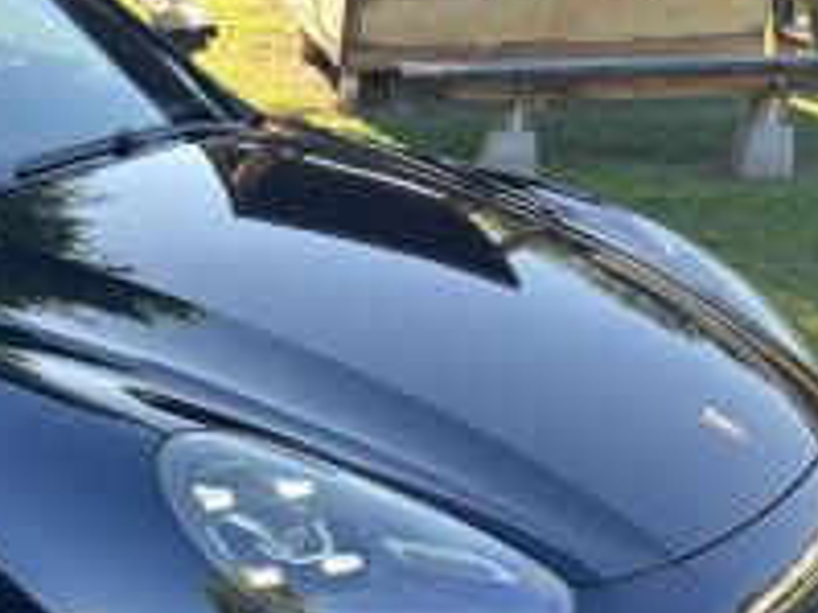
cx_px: -107
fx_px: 1559
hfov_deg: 26.8
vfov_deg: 21.7
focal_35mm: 66
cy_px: 547
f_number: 1.5
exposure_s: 1/222
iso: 40
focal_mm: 5.7
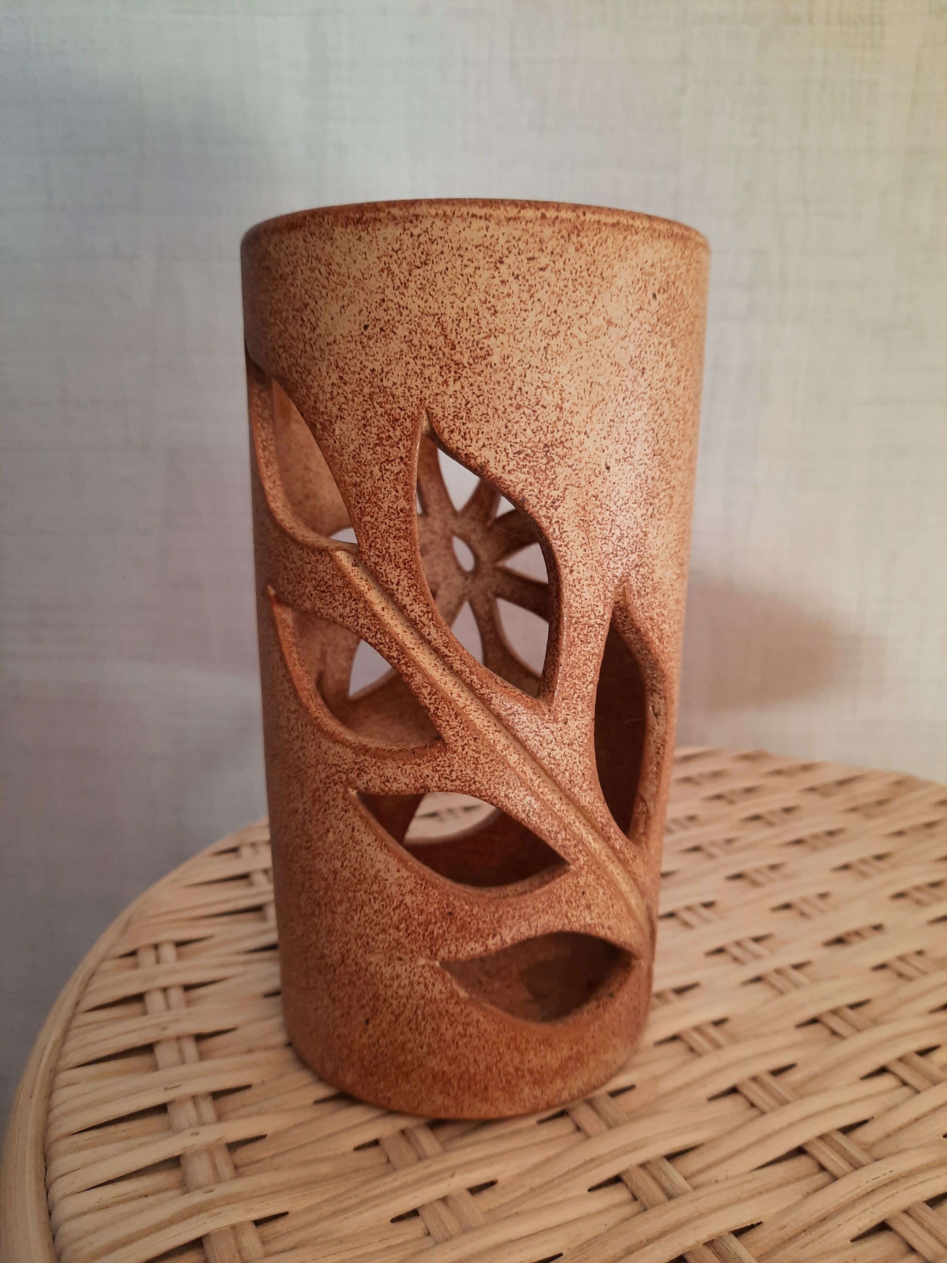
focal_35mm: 25
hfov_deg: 54.9
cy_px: 632
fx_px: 912
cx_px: 474
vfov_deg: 69.4
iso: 200
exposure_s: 1/50
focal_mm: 4.6
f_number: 2
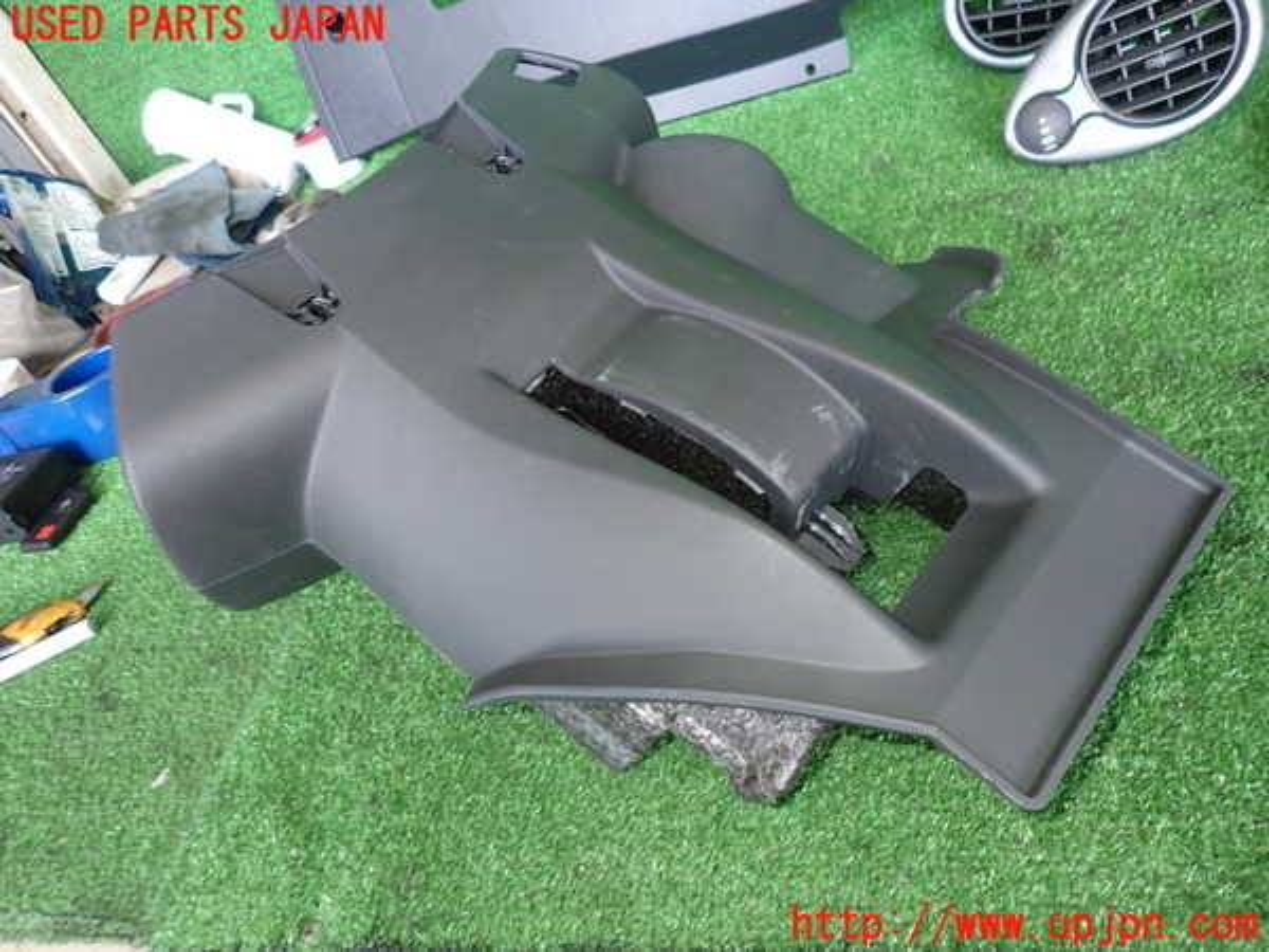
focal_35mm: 25
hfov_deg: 69.4
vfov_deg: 54.9
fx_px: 916
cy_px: 476
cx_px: 634
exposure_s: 1/30
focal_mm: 4.5
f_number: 2
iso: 200
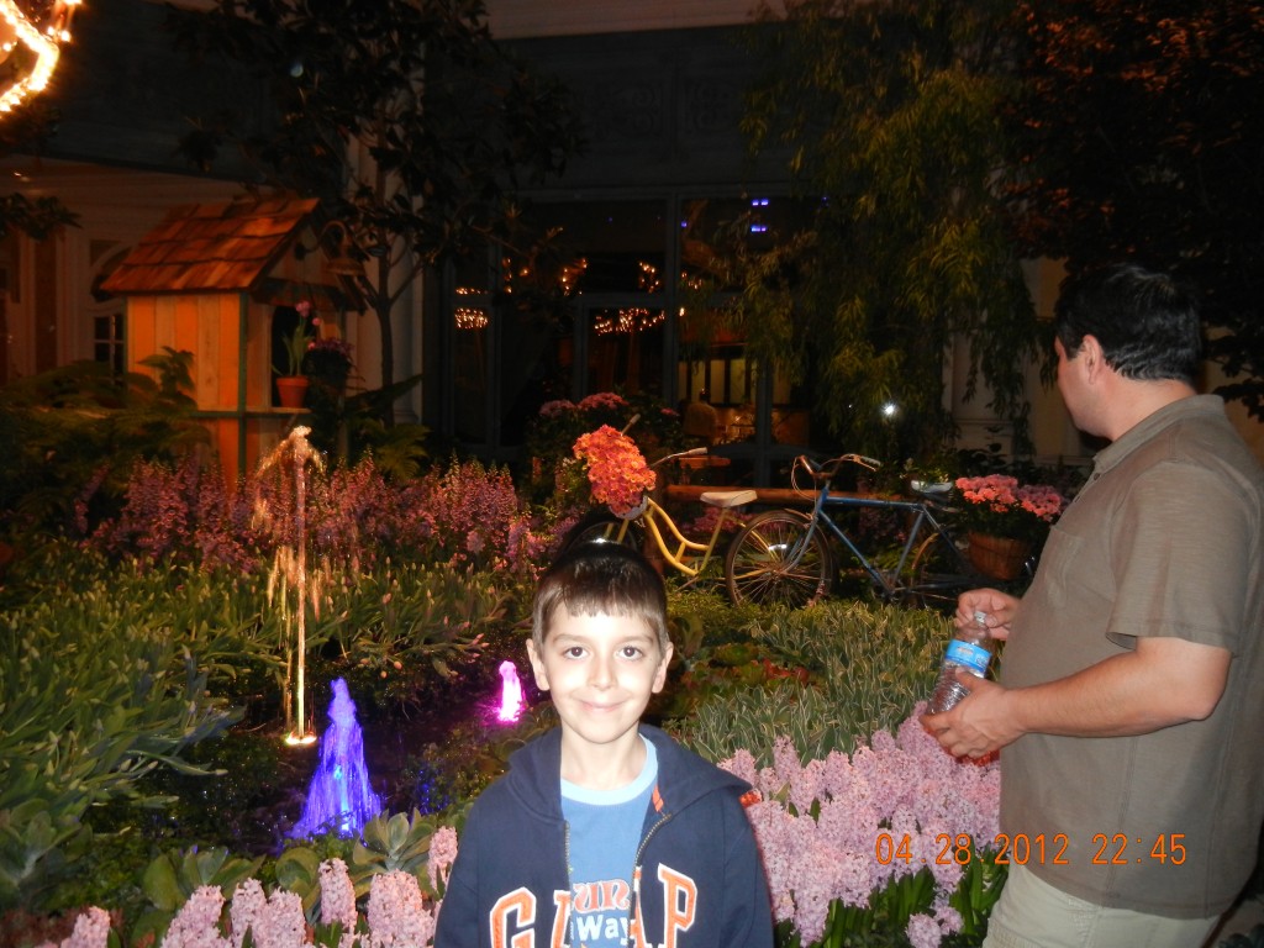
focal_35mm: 30
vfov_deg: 46.8
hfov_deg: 60.0
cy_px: 474
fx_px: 1095
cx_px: 632
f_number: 3.5
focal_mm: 5.4
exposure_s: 1/30
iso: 326
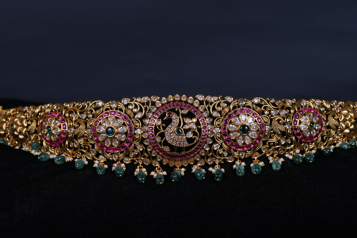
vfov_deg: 10.2
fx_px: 1339
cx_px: 178
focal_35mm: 135
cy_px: 119
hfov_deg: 15.2
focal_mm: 90
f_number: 8
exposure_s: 1/100
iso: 200
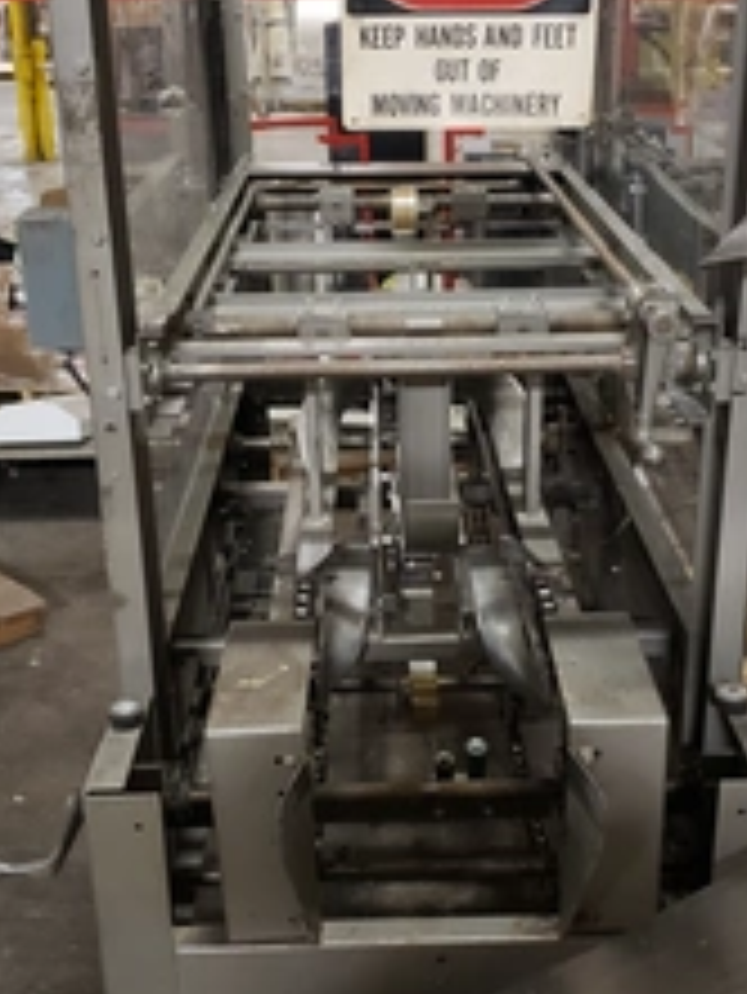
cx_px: 414
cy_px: 558
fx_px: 1351
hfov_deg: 30.9
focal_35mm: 47
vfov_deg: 40.3
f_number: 1.5
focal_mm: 4.3
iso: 250
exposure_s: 1/11
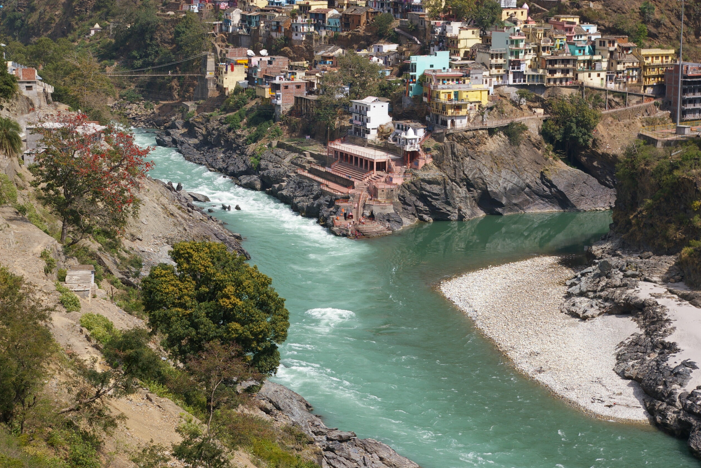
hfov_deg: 24.3
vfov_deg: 16.4
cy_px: 236
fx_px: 1626
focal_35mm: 84
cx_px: 352
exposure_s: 1/350
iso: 200
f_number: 11
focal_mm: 55
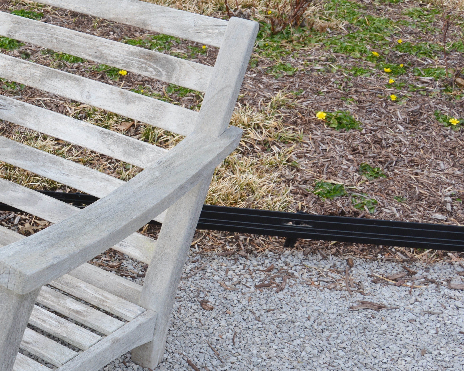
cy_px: 241
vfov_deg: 26.1
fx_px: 797
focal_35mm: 58
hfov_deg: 29.7
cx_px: -27
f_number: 7.1
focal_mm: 19
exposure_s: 1/200
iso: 200
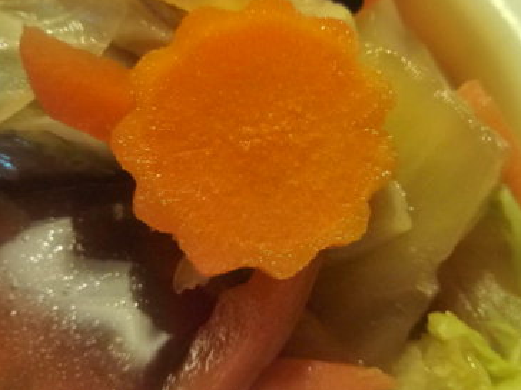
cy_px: 128
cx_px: 265
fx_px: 662
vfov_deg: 32.6
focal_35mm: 44
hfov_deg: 42.9
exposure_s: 1/5.46
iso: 102
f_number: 2.8
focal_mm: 3.3
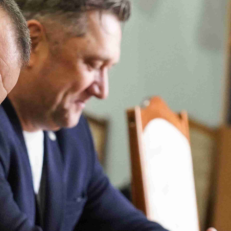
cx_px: -54
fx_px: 1525
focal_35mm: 202
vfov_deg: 8.7
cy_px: 169
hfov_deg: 8.6
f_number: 3.5
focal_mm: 70
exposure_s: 1/200
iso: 8000
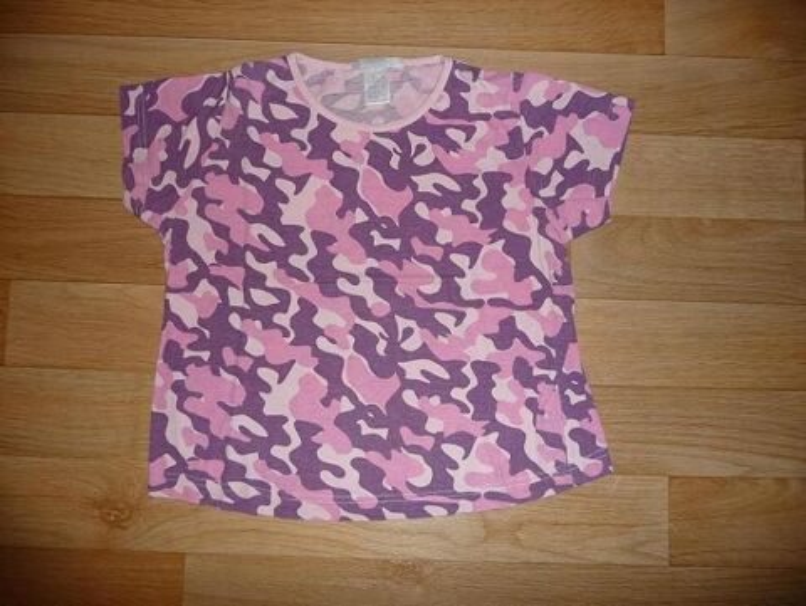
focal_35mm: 28
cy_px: 303
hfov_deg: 63.4
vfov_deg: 49.8
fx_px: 653
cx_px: 403
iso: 100
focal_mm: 4.7
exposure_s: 1/30
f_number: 3.3
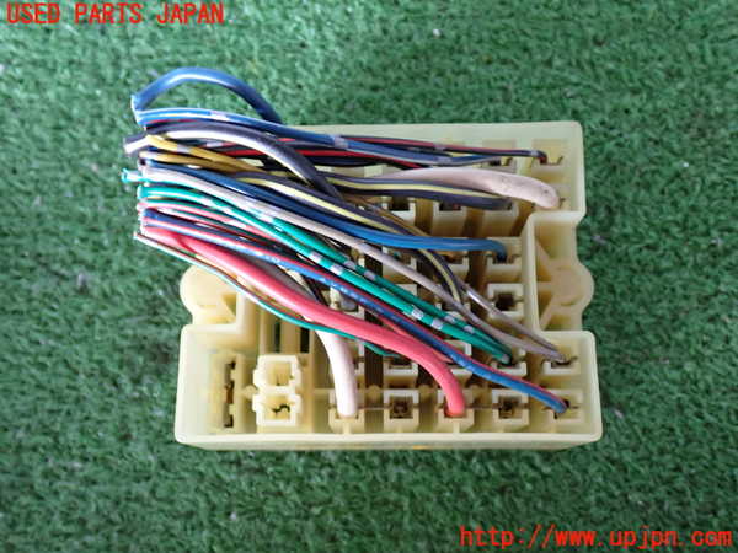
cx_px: 369
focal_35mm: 41
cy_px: 276
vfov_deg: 35.1
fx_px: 874
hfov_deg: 45.8
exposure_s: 1/40
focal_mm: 7.31
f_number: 2.8
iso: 320
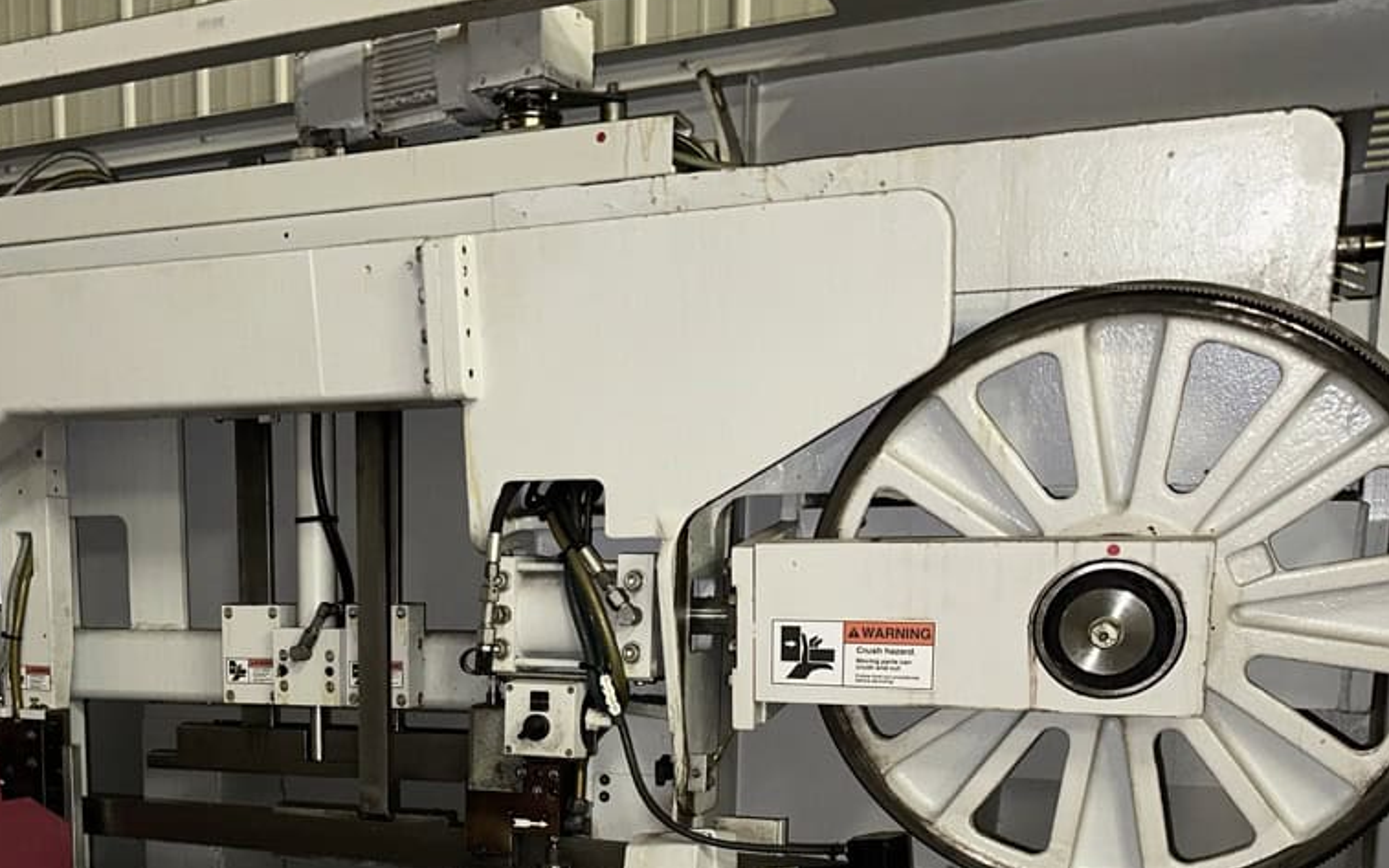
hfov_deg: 45.1
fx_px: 1628
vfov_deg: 28.2
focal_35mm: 43
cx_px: 398
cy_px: 851
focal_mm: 6.9
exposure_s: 1/15
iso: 100
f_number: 1.8
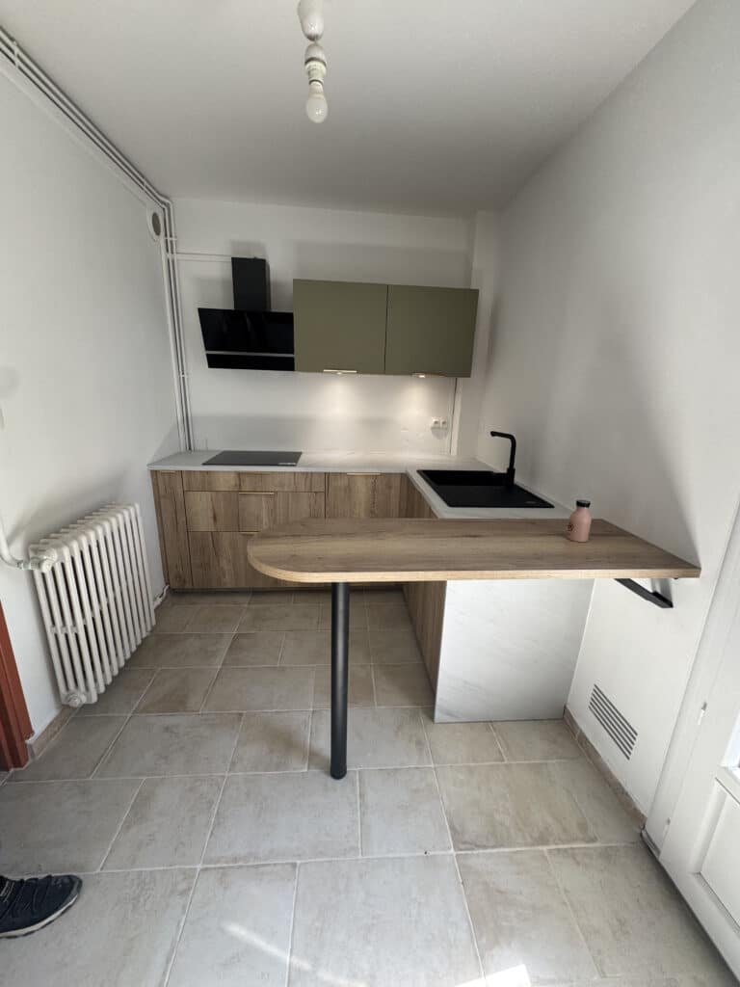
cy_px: 494
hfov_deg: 85.7
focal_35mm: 14
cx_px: 370
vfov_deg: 102.1
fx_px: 399
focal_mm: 2.2
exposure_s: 1/99
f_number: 2.2
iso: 64
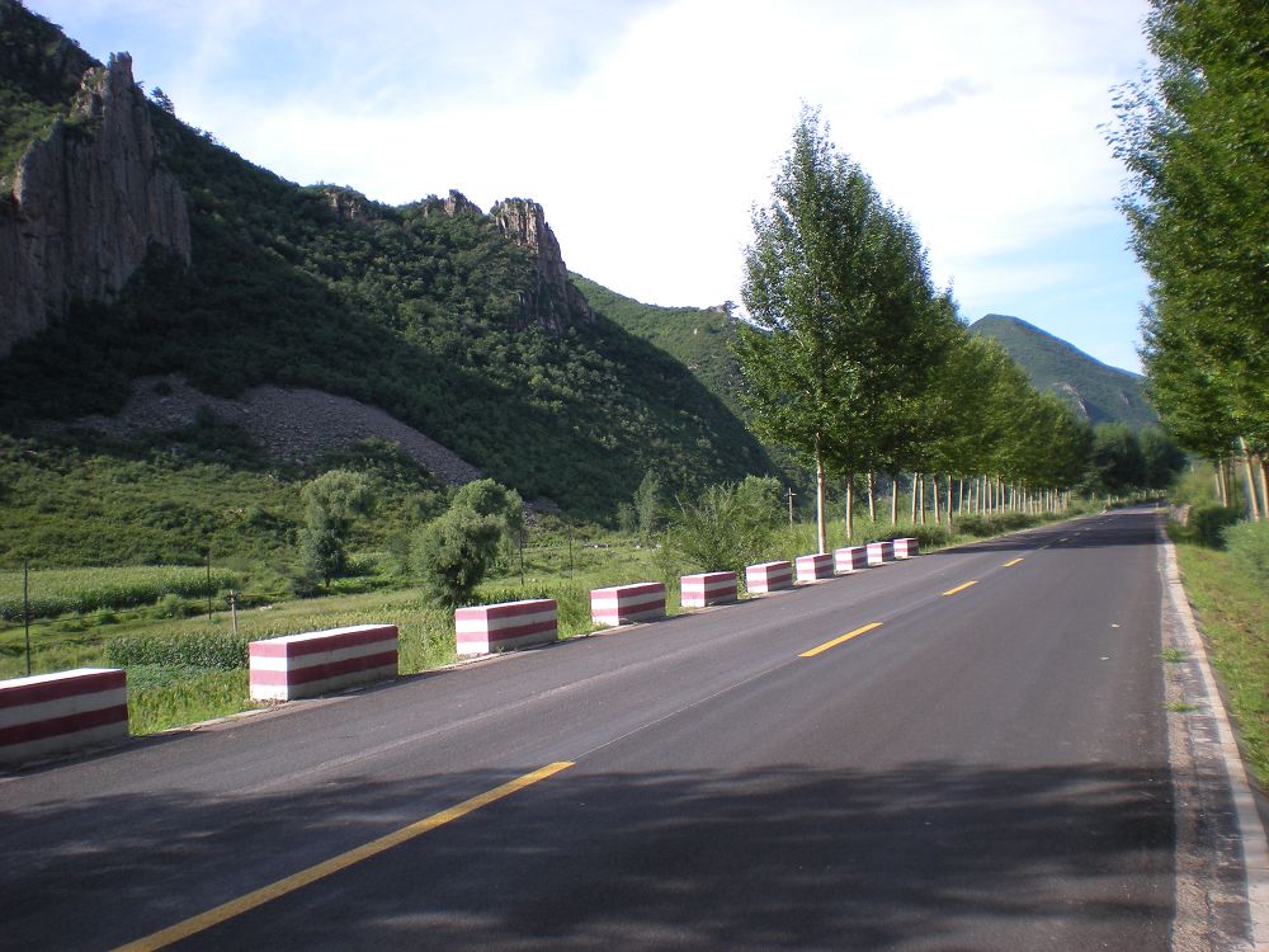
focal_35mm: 38
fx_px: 1393
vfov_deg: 37.7
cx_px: 634
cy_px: 476
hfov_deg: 49.0
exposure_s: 1/206
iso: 64
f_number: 4.6
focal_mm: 6.3
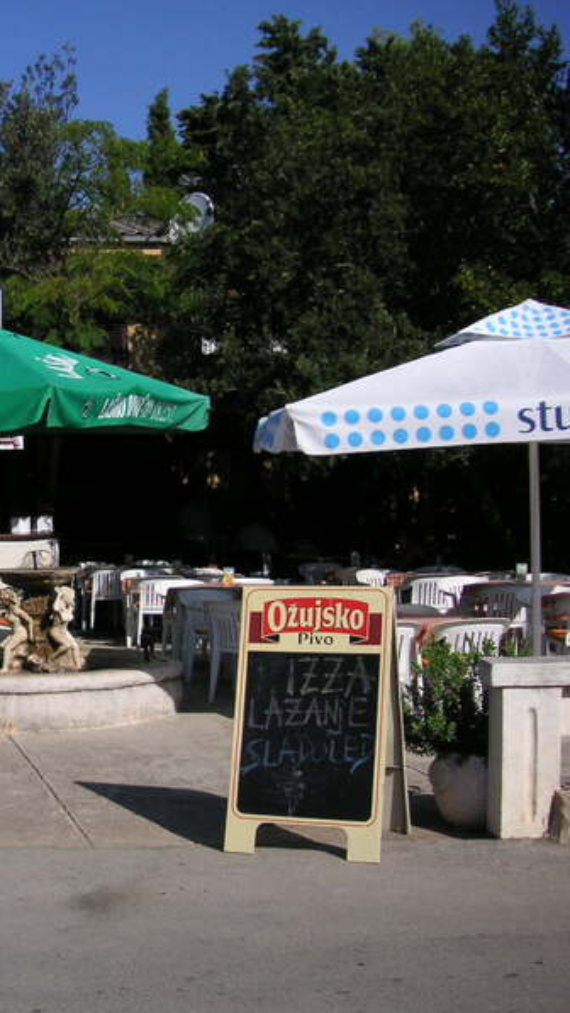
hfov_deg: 21.1
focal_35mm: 54
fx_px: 1450
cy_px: 506
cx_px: -54
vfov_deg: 38.5
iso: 50
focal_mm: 6.1
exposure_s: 1/350
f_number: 6.7
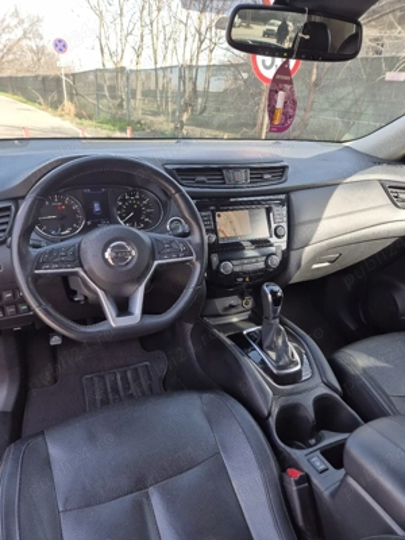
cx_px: 202
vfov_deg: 73.9
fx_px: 359
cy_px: 270
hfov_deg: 58.9
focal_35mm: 23
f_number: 1.8
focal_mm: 5.4
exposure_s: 1/250
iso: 32
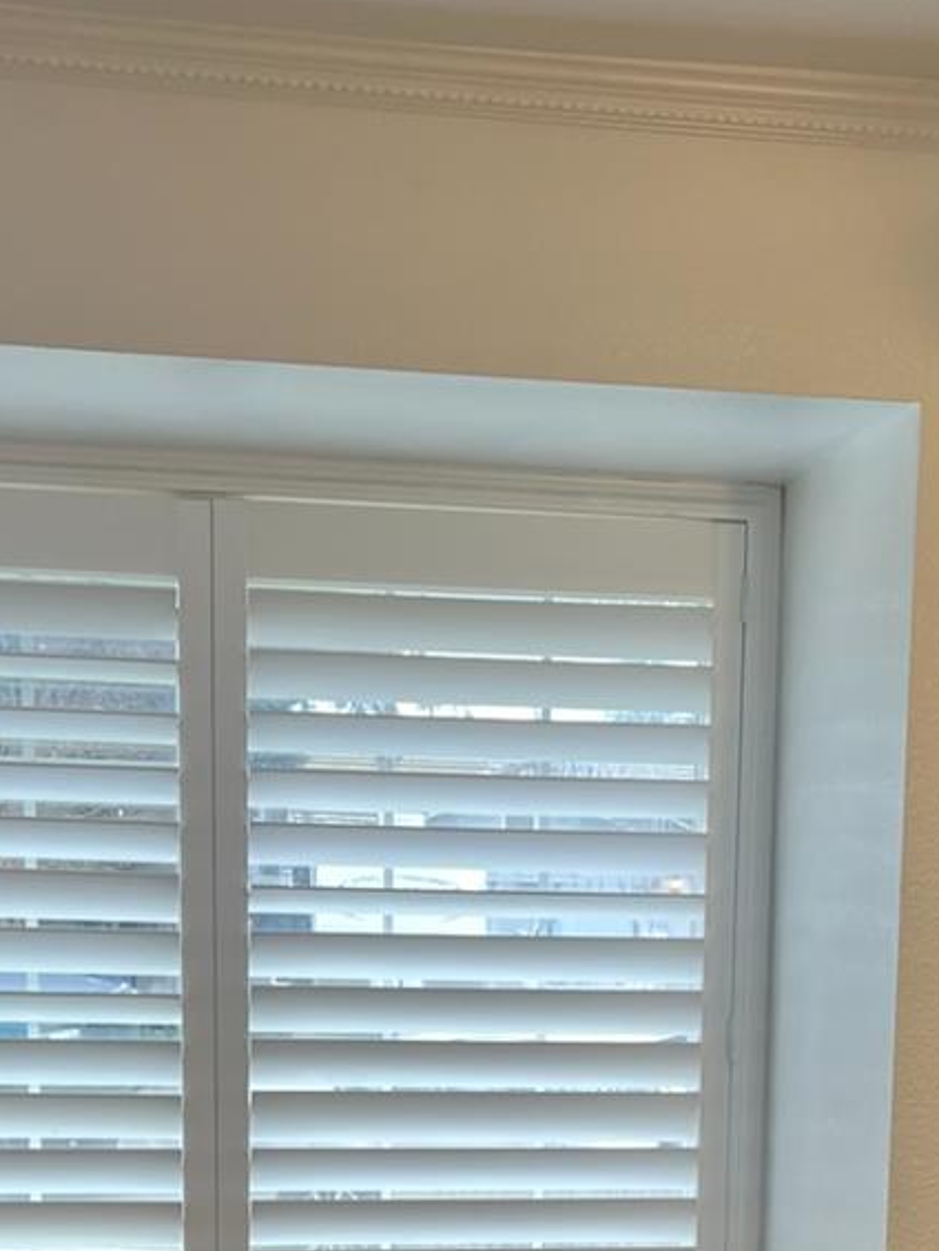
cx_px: 603
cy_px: 1238
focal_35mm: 69
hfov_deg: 21.3
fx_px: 2495
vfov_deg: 26.7
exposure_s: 1/120
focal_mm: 5.7
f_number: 1.5
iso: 100
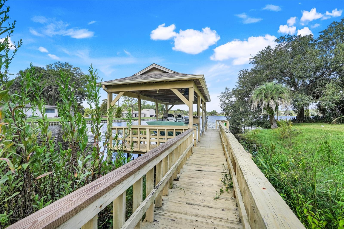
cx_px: 172
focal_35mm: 16
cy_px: 114
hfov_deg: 96.7
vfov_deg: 73.7
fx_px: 153
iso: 250
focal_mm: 16
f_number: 9
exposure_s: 1/320
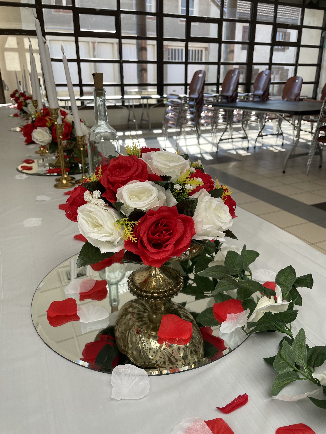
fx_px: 326
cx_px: 163
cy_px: 217
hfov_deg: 53.1
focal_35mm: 26
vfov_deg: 67.3
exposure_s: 1/515
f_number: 1.6
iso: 32
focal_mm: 4.2
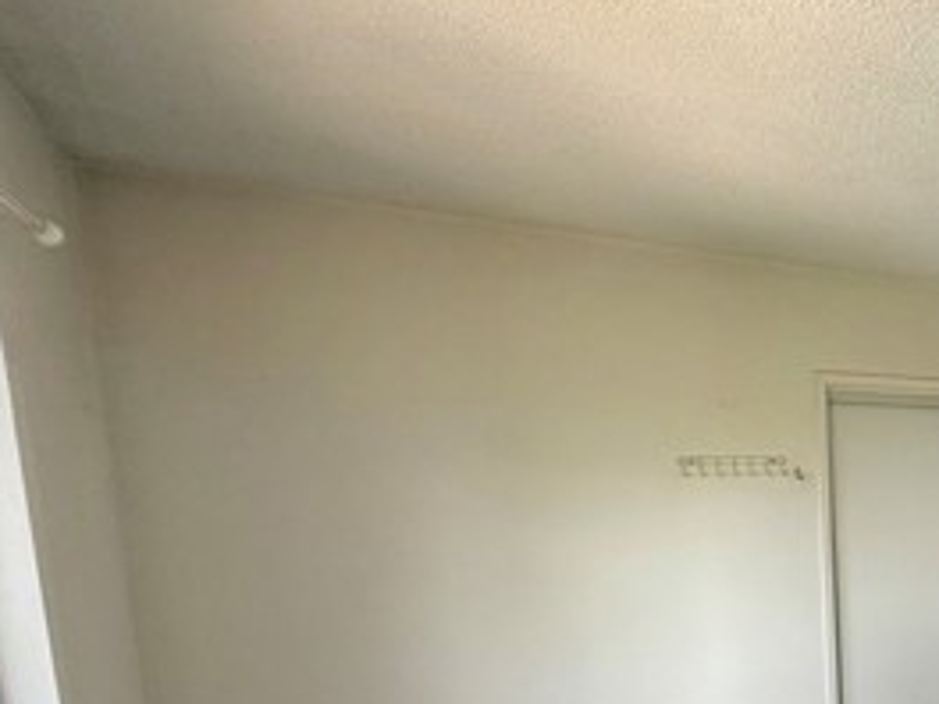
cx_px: 992
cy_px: 608
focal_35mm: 34
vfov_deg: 39.3
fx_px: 922
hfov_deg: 43.8
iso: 160
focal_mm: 2.22
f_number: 2.2
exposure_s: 1/99
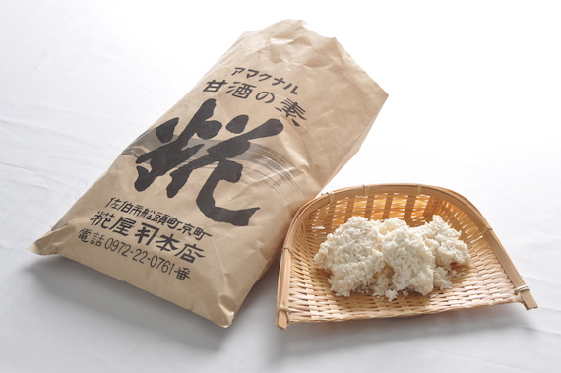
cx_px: 280
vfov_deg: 12.2
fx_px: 1752
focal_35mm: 112
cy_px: 186
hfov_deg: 18.2
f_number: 9
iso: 200
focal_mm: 75
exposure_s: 1/100
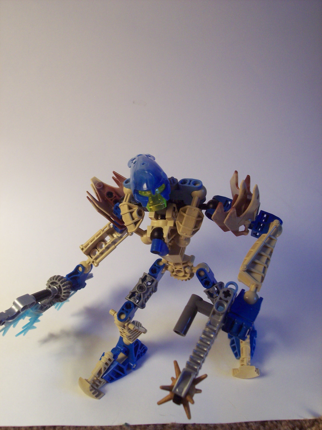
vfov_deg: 47.9
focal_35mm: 39
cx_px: 161
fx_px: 484
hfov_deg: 36.8
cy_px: 215
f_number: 3.4
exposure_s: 1/30
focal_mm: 8
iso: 200
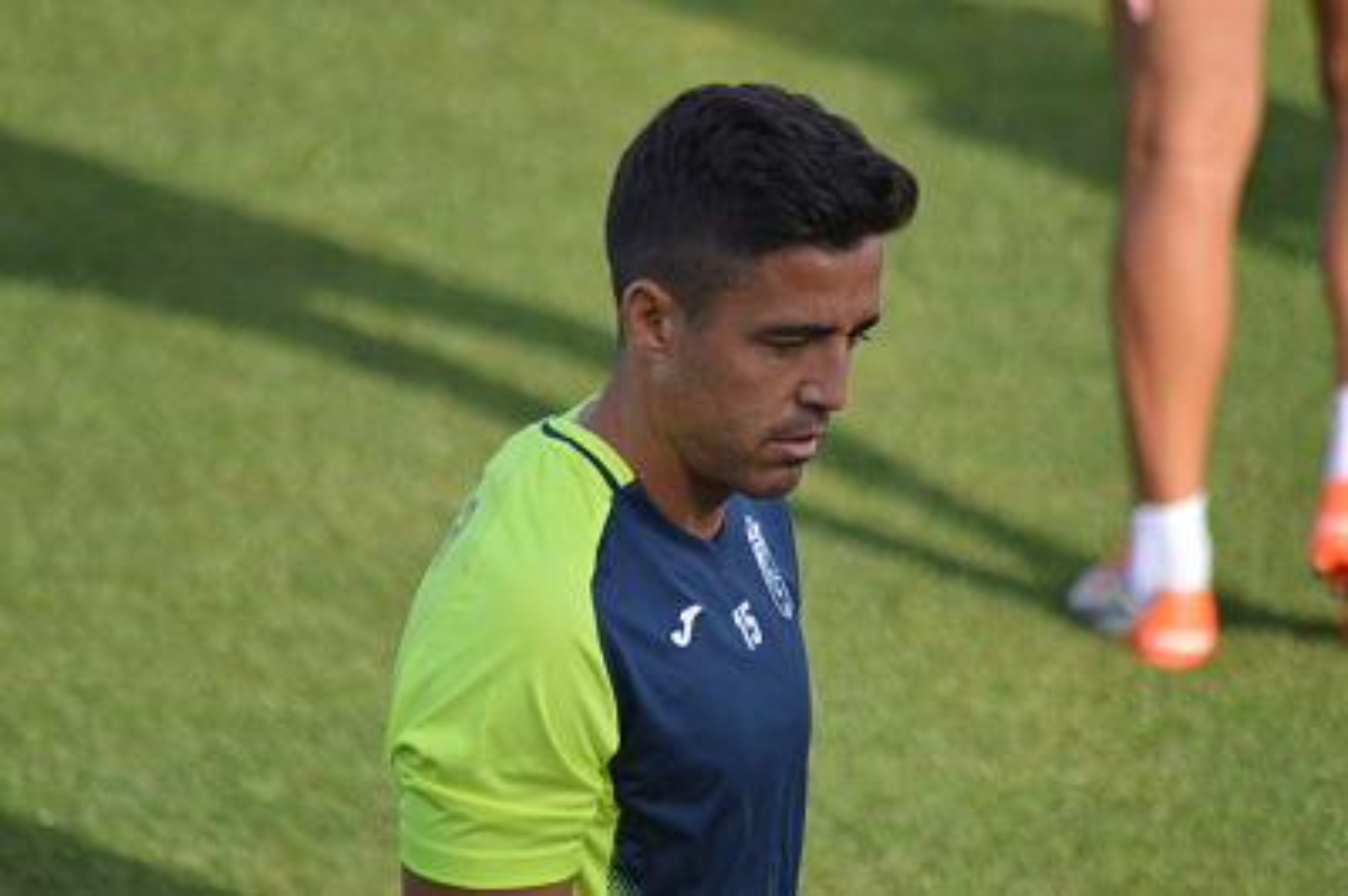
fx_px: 16836
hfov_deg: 4.6
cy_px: 448
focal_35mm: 450
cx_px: 674
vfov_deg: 3.0
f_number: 5.6
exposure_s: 1/800
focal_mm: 300
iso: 400
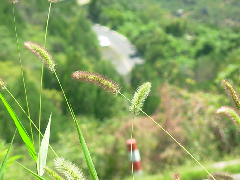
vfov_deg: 7.8
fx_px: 1317
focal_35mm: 190
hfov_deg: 10.4
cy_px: 90
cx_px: 120
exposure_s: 1/124
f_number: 5
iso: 50
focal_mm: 31.4
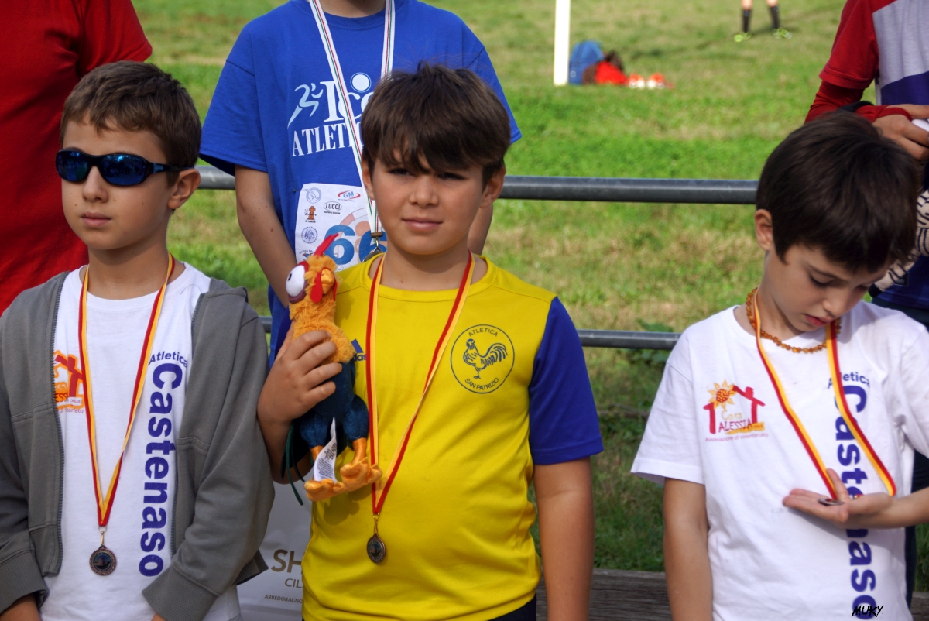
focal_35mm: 112
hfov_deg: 18.2
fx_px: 2905
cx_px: 464
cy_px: 310
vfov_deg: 12.2
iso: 100
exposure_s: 1/320
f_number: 5.6
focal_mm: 75
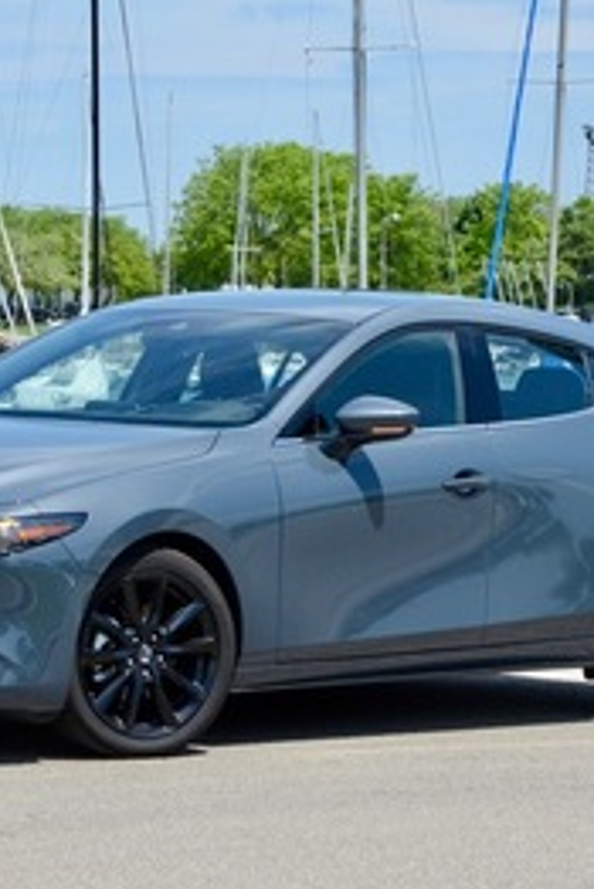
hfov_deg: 8.6
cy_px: 446
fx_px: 3954
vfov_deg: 12.8
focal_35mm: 160
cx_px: 190
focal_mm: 70
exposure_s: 1/1250
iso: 800
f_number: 9
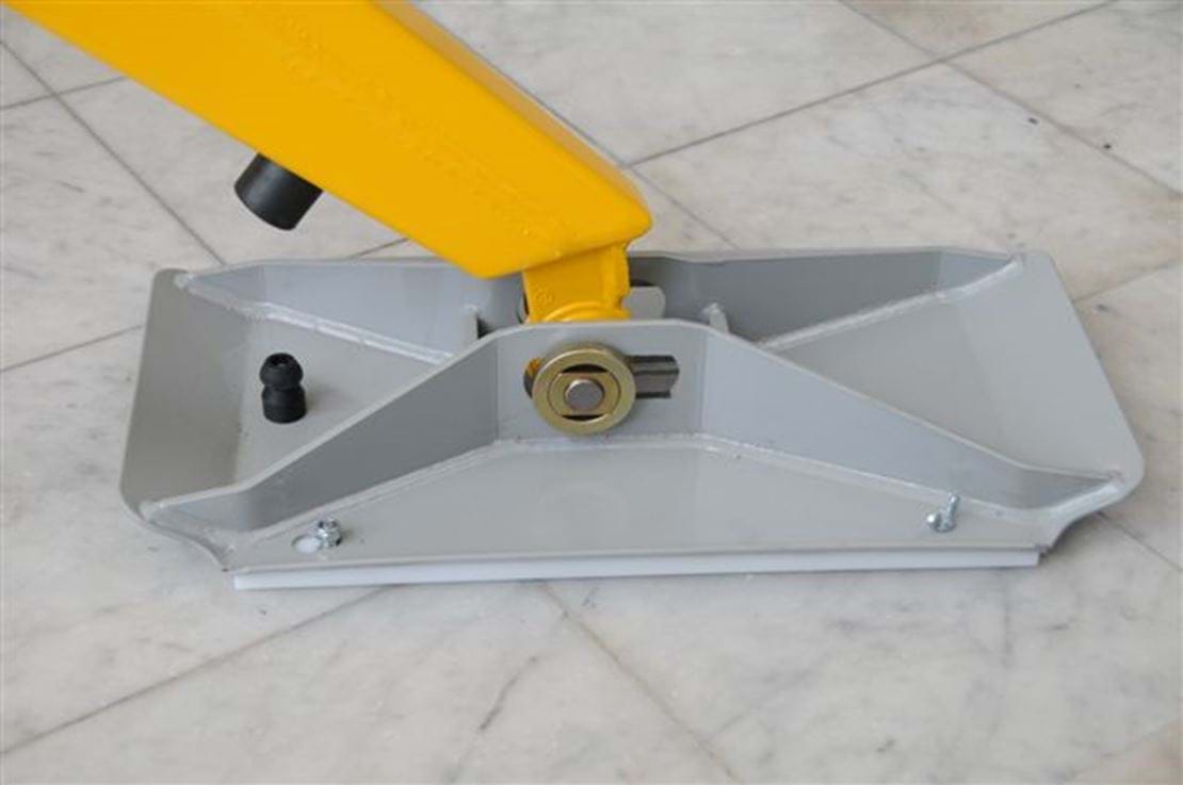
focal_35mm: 66
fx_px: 2166
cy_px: 392
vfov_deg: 20.6
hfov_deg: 30.5
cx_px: 592
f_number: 5
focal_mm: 44
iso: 400
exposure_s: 1/100
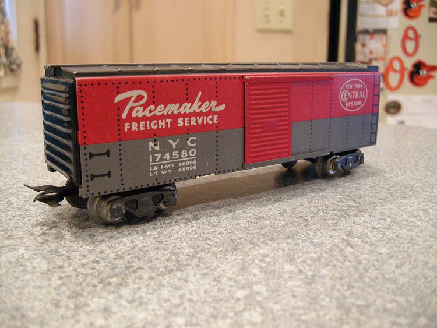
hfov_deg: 52.6
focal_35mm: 35
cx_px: 218
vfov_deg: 40.7
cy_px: 164
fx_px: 442
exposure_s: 1/15
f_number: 2.7
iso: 400
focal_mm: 7.5
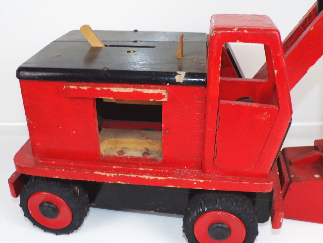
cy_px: 122
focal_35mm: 37
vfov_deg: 38.7
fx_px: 345
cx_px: 162
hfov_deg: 50.1
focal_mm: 6.6
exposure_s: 1/34
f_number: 3.3
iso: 125
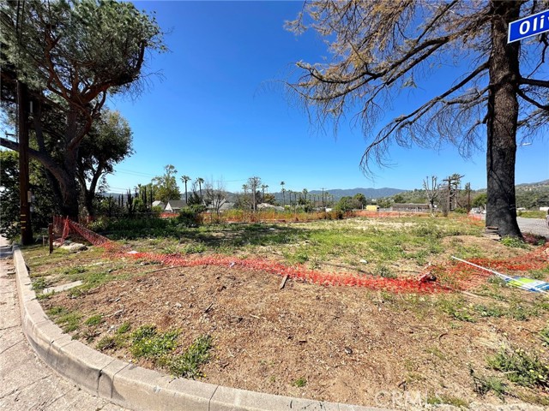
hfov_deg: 102.1
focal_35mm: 14
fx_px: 222
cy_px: 206
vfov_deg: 85.7
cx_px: 274
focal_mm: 2.22
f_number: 2.2
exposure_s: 1/2092
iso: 50
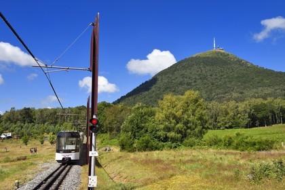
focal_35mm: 35
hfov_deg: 54.4
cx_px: 142
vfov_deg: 37.9
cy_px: 95
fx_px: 277
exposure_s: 1/500
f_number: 13
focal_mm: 35
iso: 400
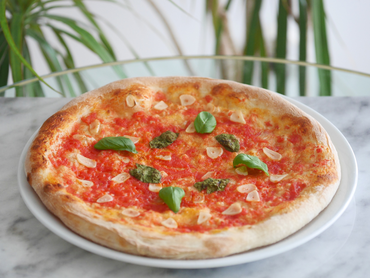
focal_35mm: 120
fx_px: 1283
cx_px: 185
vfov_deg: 12.4
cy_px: 139
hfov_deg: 16.4
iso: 1000
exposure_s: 1/125
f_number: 2.8
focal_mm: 60
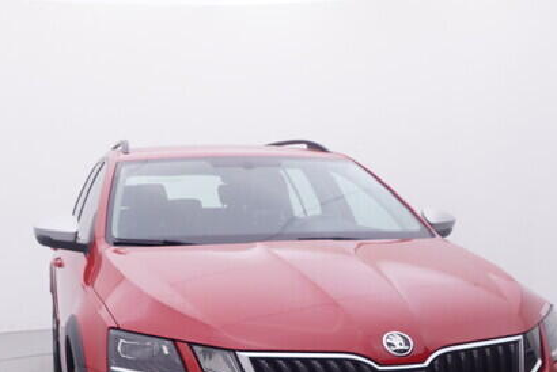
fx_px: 871
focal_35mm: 56
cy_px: 300
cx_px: 224
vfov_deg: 23.7
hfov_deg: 35.3
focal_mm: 15
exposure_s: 1/80
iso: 200
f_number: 5
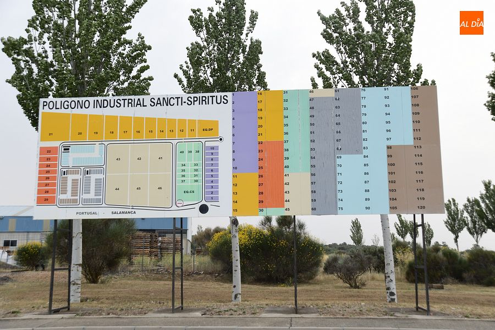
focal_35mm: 40
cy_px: 165
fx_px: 550
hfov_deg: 48.5
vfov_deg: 33.4
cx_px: 248
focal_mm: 40
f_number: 5.6
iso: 800
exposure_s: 1/60
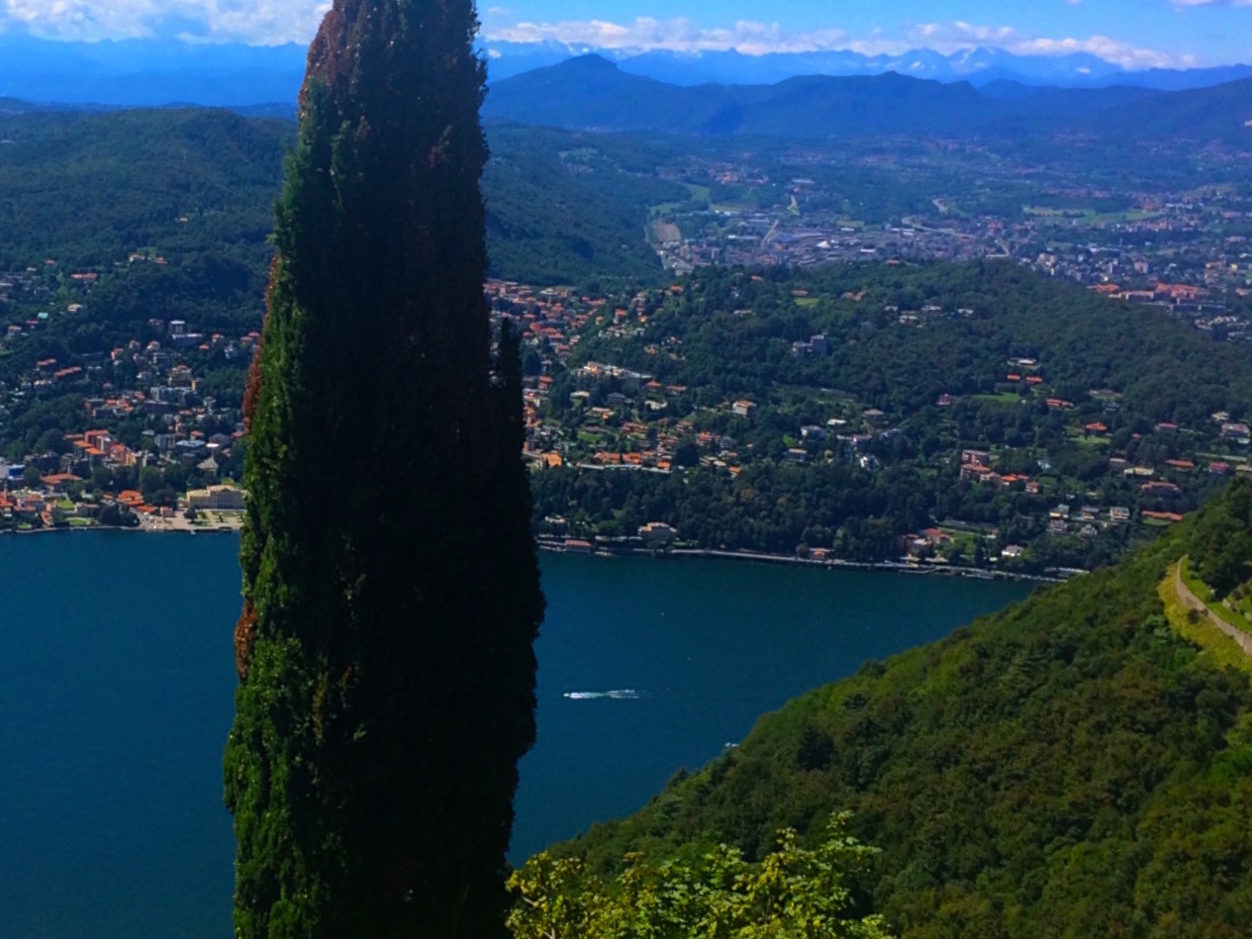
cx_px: 314
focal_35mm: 55
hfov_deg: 34.2
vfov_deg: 26.6
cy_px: 448
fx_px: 1989
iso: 32
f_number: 2.2
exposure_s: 1/2053
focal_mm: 4.15
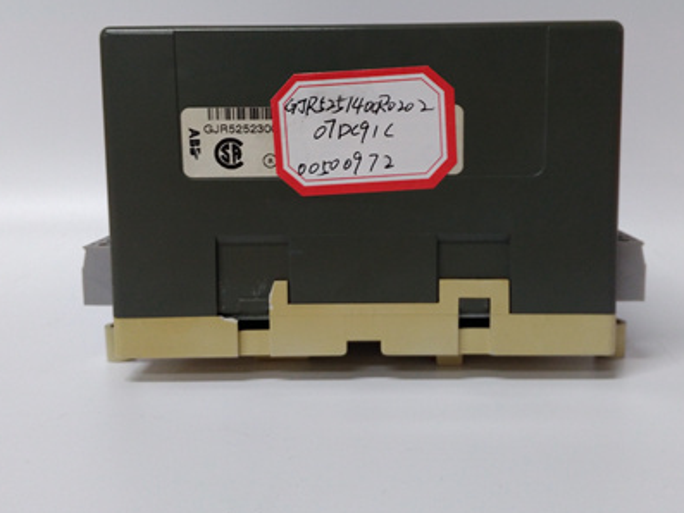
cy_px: 197
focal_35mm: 34
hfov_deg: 53.9
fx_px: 672
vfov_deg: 41.6
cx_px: 364
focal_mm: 3.79
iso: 231
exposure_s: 1/33
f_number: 2
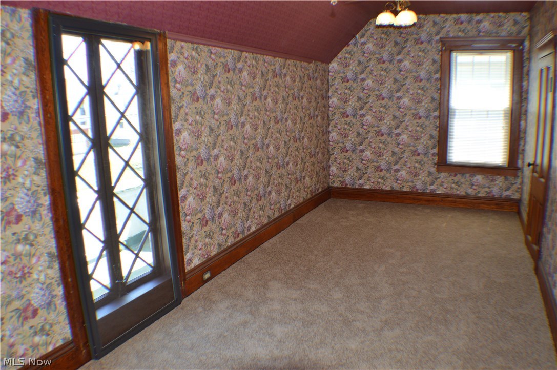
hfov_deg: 57.3
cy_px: 185
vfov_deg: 39.9
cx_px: 278
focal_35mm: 33
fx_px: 510
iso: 400
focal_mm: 22
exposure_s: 1/125
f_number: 4
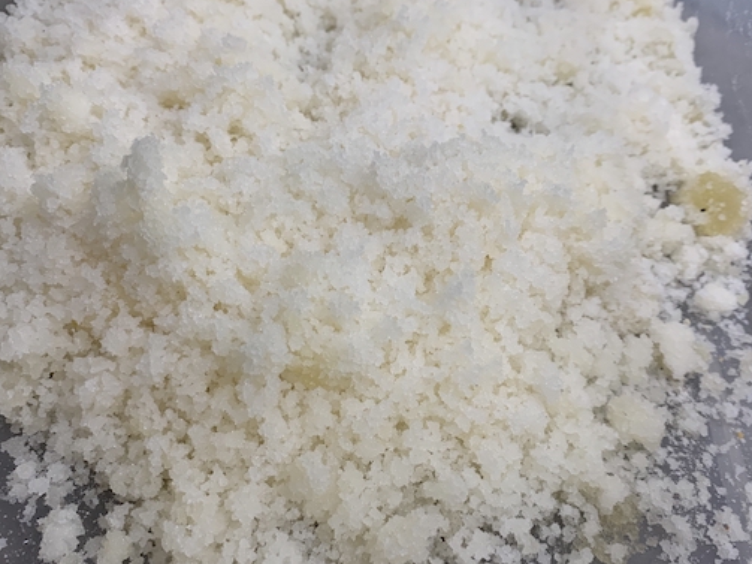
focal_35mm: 31
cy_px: 320
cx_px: 368
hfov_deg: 58.4
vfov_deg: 45.3
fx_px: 673
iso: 100
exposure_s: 1/120
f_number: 1.8
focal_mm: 4.25
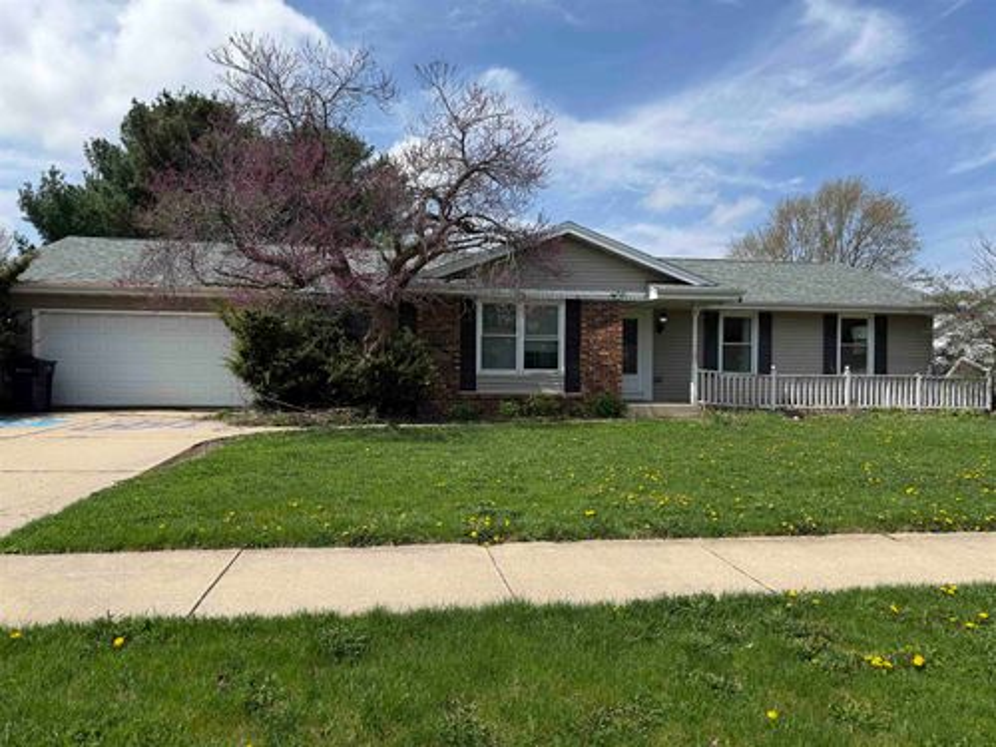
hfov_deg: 71.6
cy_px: 374
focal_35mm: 24
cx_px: 498
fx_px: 691
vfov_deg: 56.8
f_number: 1.78
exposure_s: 1/4975
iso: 80
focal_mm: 6.76
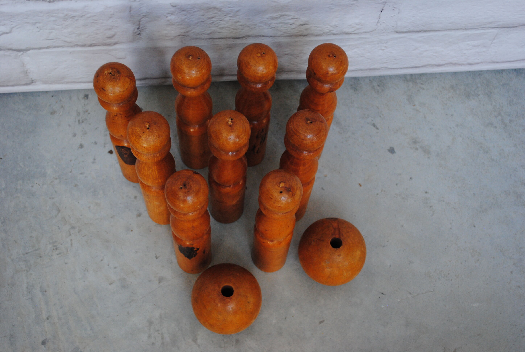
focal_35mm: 52
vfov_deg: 25.9
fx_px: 767
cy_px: 176
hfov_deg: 37.8
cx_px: 262
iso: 450
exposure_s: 1/30
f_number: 5
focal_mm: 35
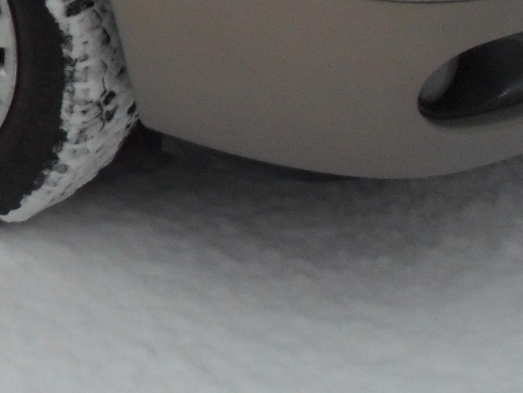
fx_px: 1798
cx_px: -122
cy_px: -337
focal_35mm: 119
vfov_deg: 11.5
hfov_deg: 15.9
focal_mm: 4.9
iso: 80
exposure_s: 1/125
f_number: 3.5
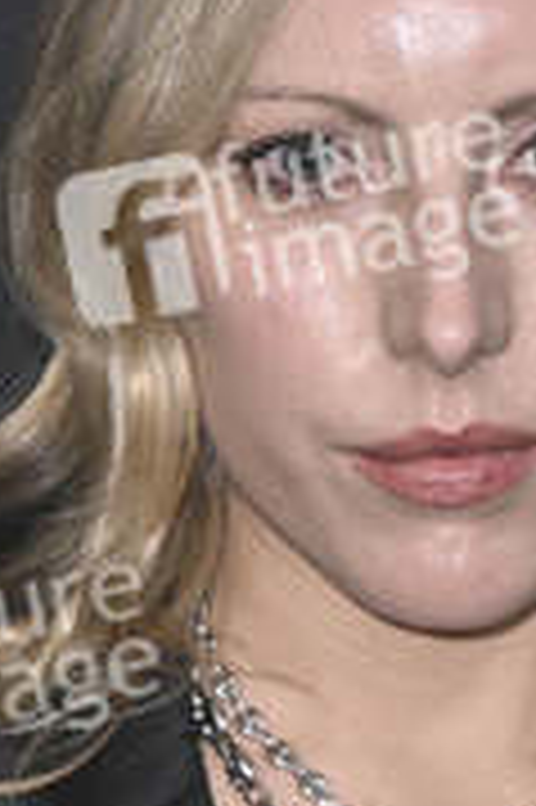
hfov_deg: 3.8
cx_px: 419
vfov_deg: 5.8
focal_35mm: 357
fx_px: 7988
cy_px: 446
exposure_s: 1/320
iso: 2000
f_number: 6.3
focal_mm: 107
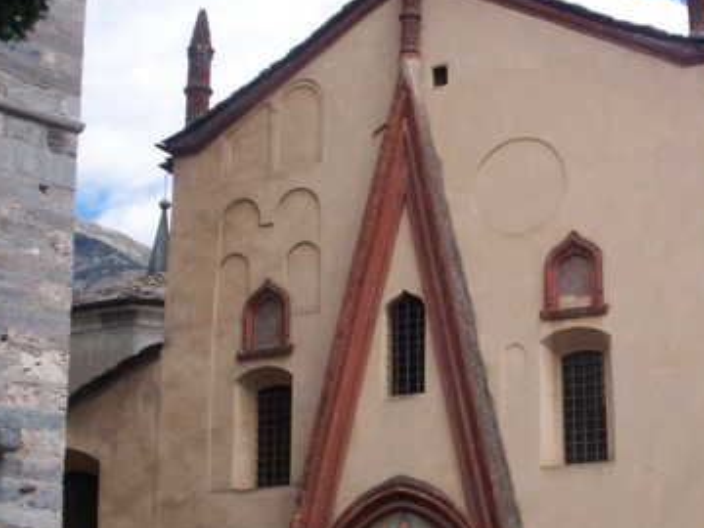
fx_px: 1627
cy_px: 327
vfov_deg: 18.4
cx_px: 508
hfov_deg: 24.2
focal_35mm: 80
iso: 100
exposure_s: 1/641
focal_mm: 5.9
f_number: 4.5
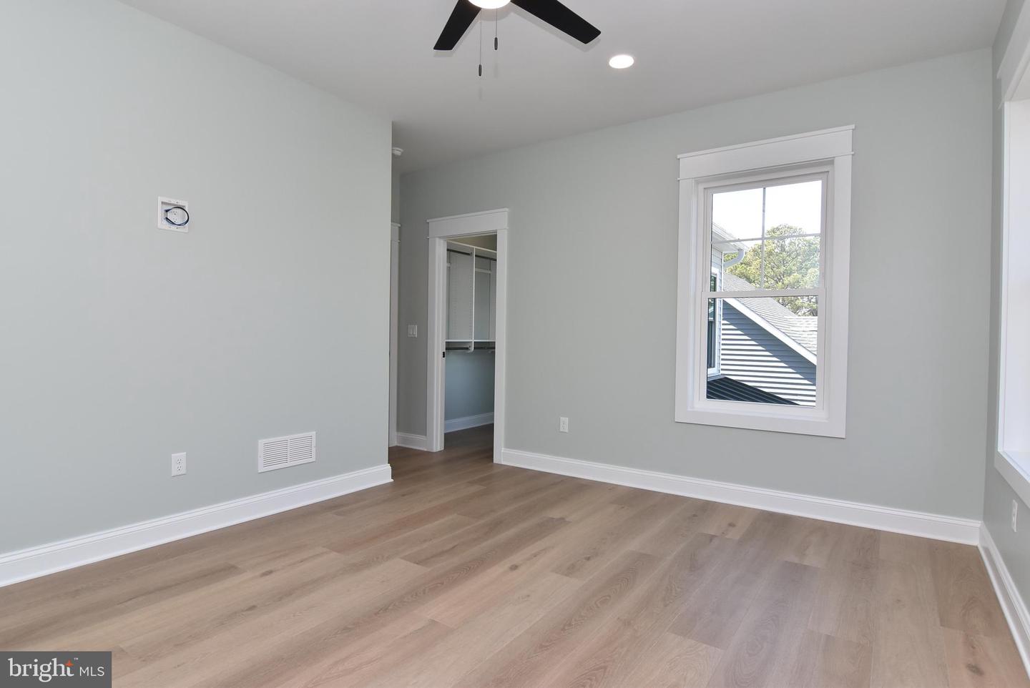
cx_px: 515
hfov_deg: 90.0
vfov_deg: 67.5
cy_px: 344
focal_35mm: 18
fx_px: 515
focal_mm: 12
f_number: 10
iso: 500
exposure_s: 1/125
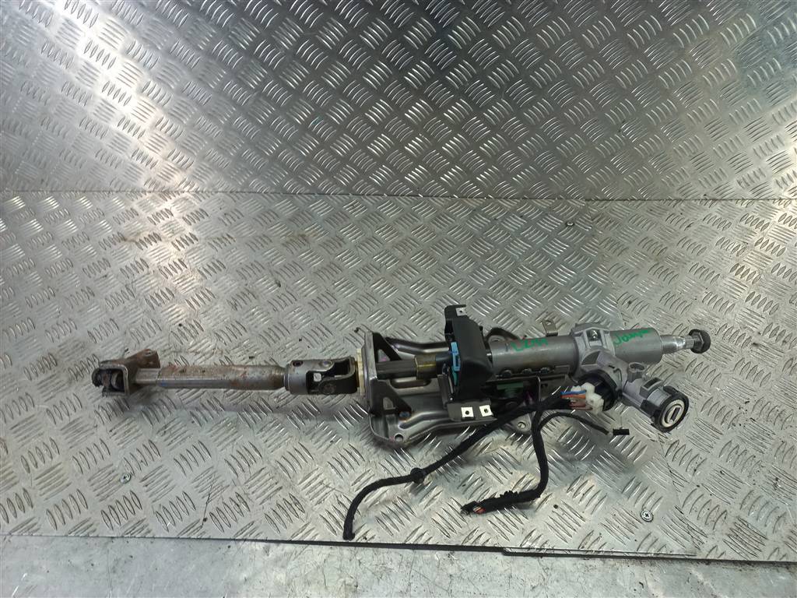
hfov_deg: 69.4
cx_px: 398
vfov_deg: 54.9
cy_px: 299
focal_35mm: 25
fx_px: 576
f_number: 1.8
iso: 64
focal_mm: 4.6
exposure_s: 1/50
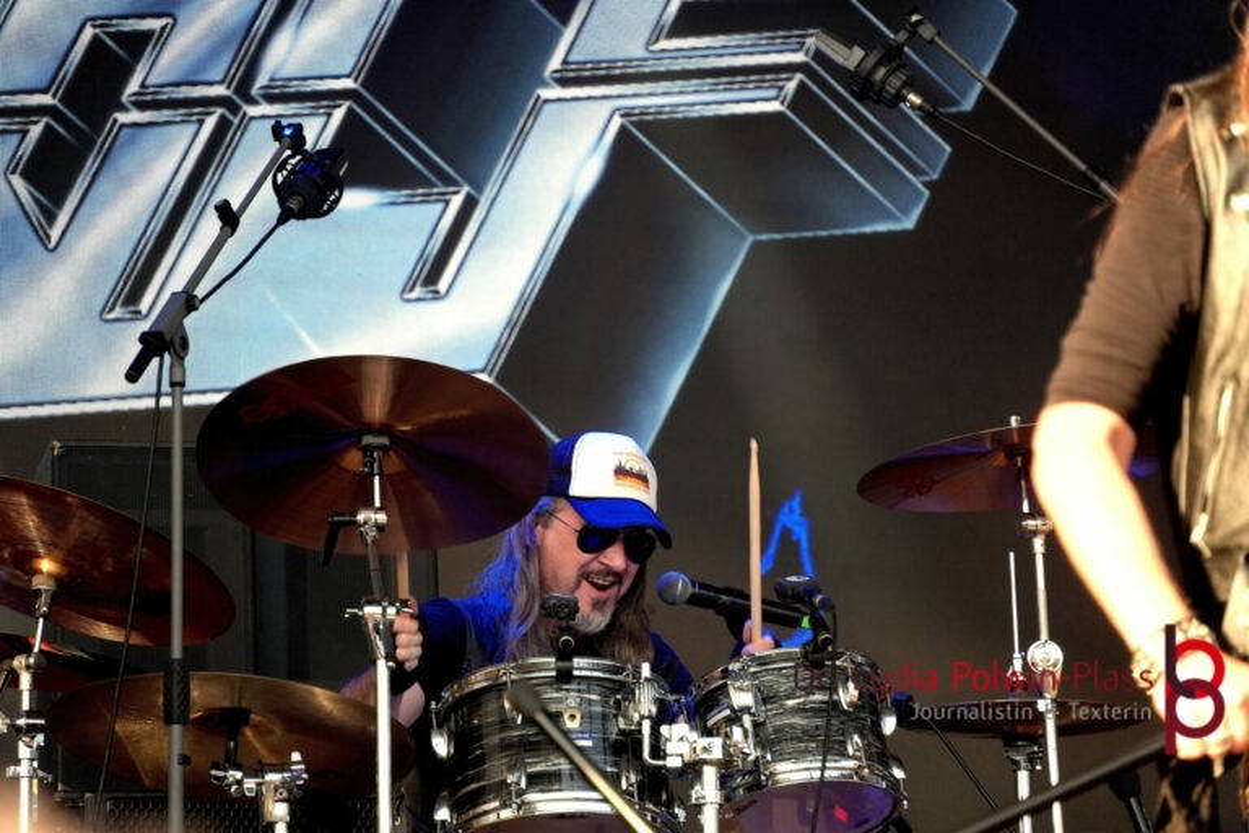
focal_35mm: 231
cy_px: 416
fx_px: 8014
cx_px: 624
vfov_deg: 5.9
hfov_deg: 8.9
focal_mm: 154
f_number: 5.6
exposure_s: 1/250
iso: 500
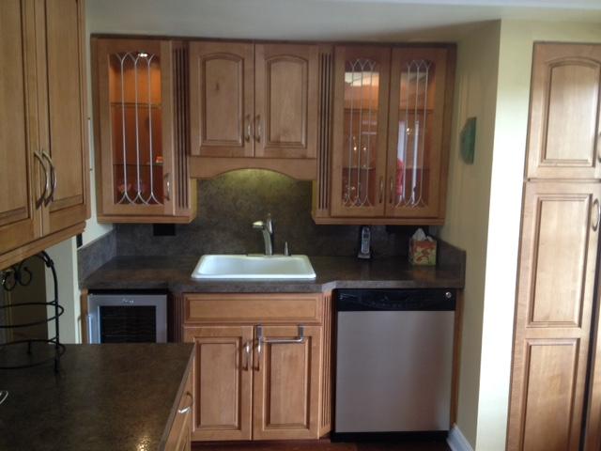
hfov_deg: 52.6
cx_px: 300
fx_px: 608
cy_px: 226
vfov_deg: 40.7
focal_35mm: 35
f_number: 2.4
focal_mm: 4.28
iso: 80
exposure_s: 1/20
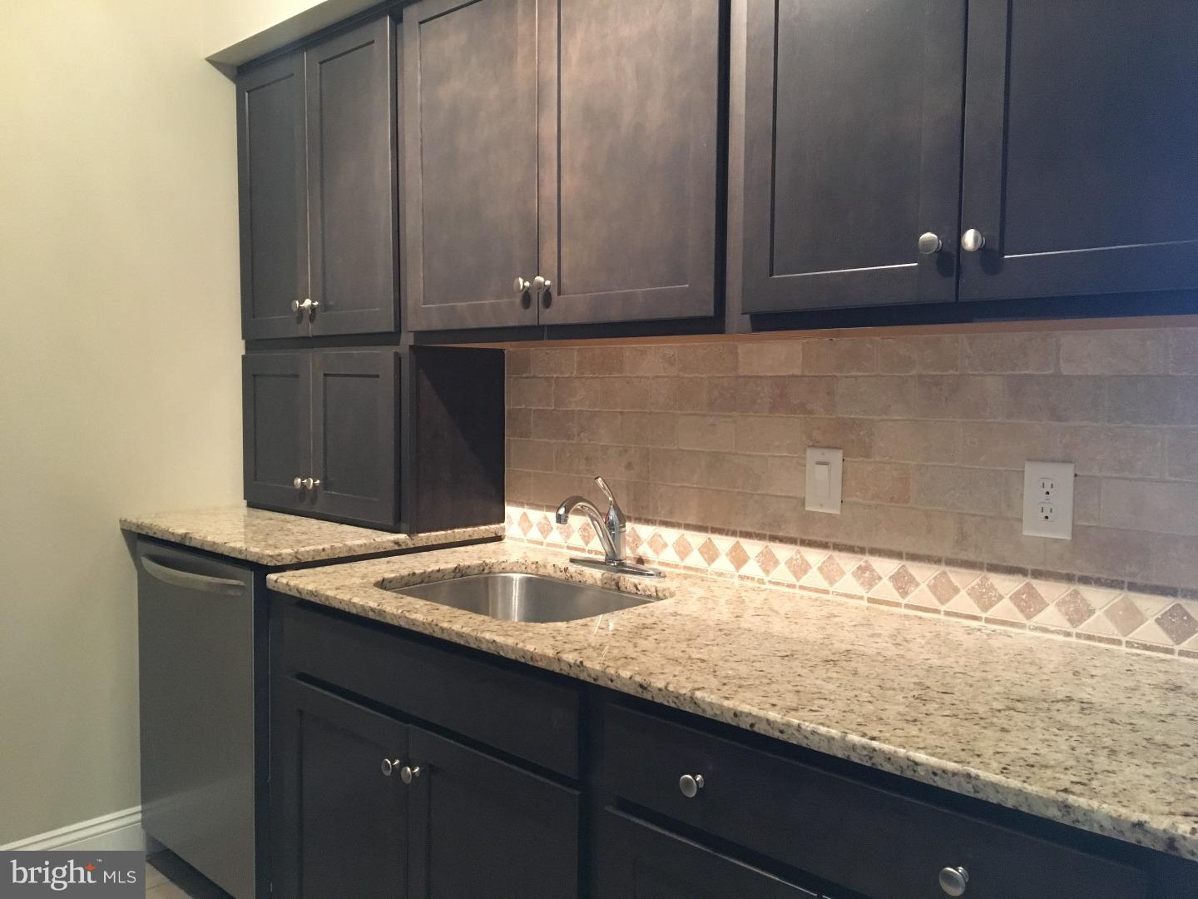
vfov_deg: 48.2
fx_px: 1004
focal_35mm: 29
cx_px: 599
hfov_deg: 61.7
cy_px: 450
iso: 200
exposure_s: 1/20
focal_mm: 4.15
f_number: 2.2
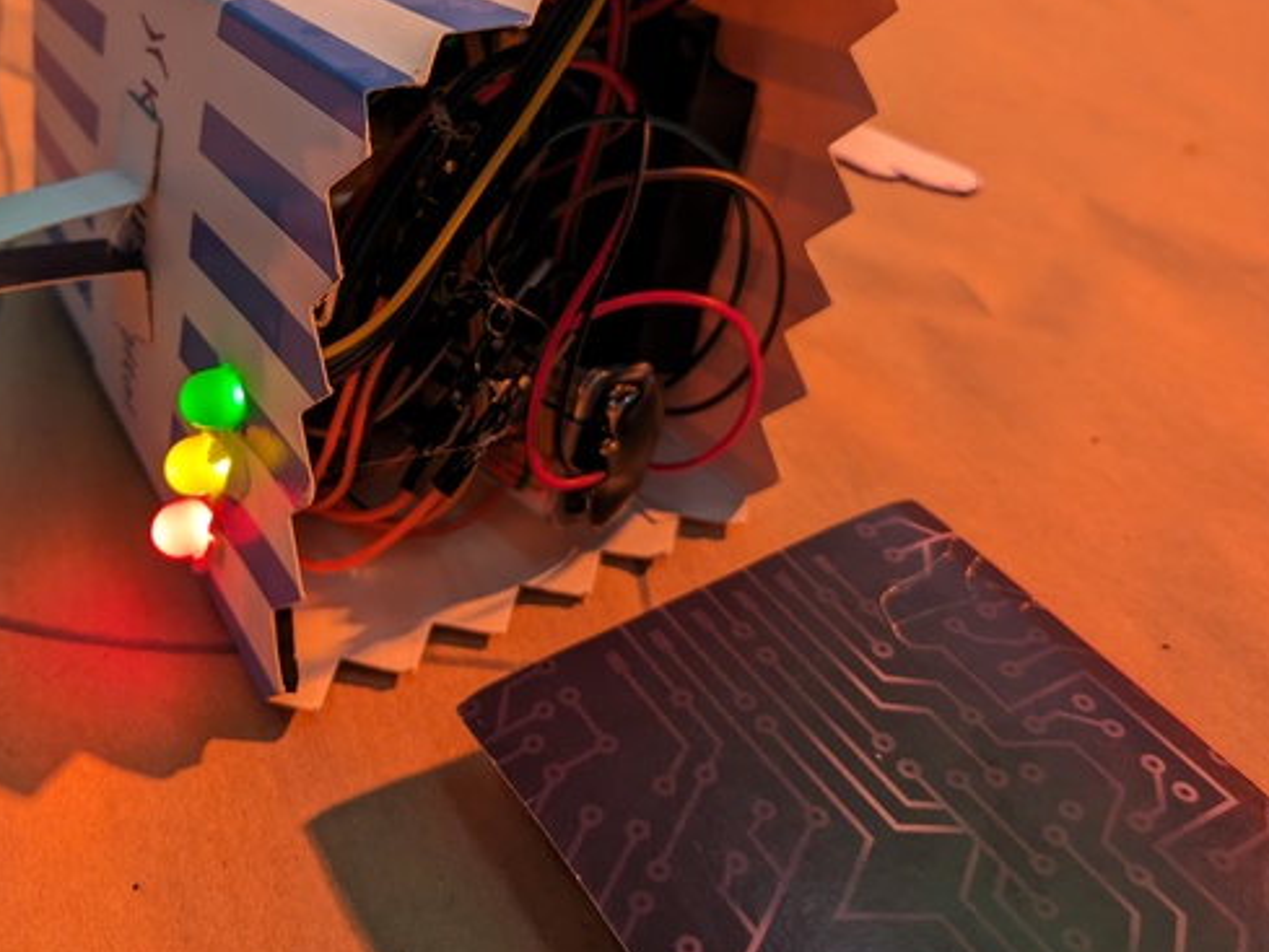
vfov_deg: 36.0
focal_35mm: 39
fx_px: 1430
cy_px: 235
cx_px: 409
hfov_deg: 47.0
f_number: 1.89
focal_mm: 5.43
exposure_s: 1/50
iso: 209
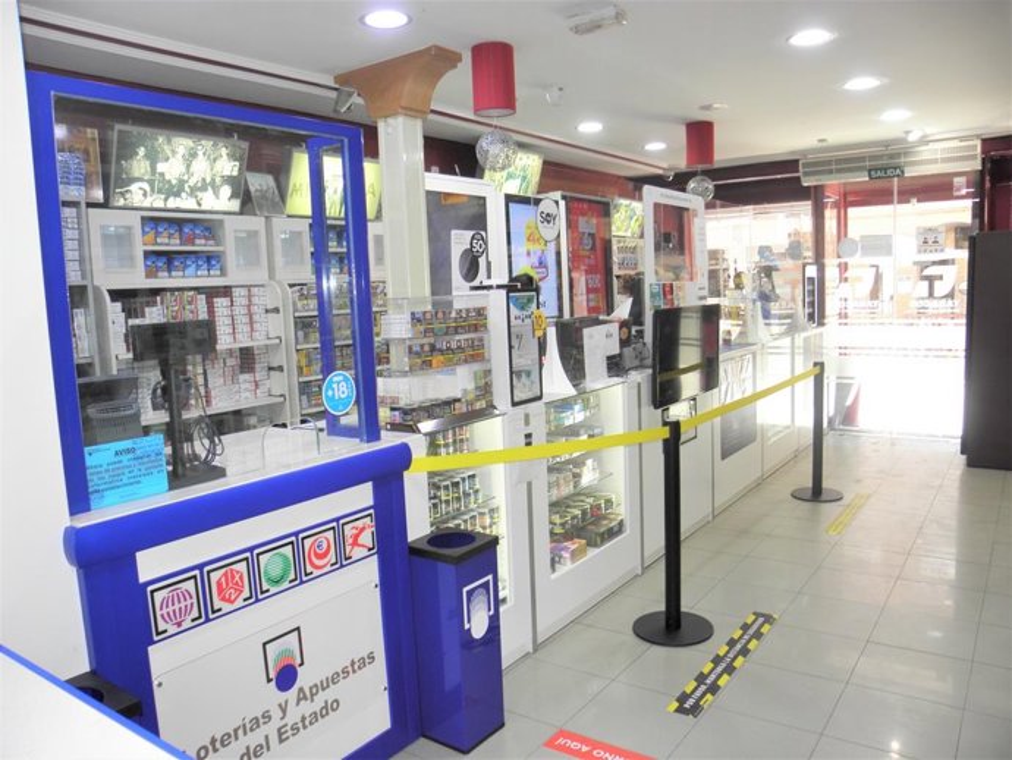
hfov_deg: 67.3
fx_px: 760
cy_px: 380
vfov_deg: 53.1
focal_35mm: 26
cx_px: 506
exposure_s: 1/30
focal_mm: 4.6
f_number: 2.8
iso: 64
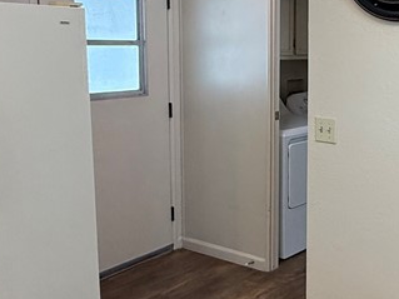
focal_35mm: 45
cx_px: 423
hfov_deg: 36.6
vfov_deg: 31.8
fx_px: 518
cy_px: 91
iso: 250
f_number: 2.2
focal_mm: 2.22
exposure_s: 1/120
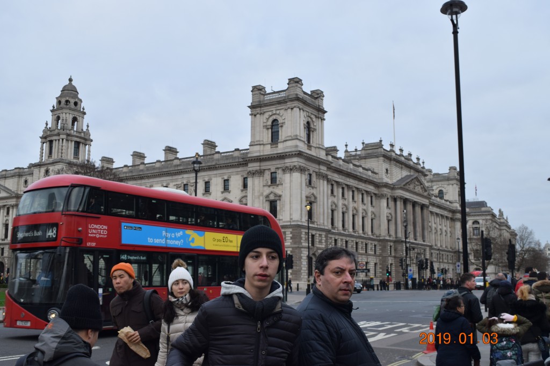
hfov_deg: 49.6
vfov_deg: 34.2
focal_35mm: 39
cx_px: 275
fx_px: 596
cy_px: 183
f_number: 8
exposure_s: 1/250
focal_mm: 26
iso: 360
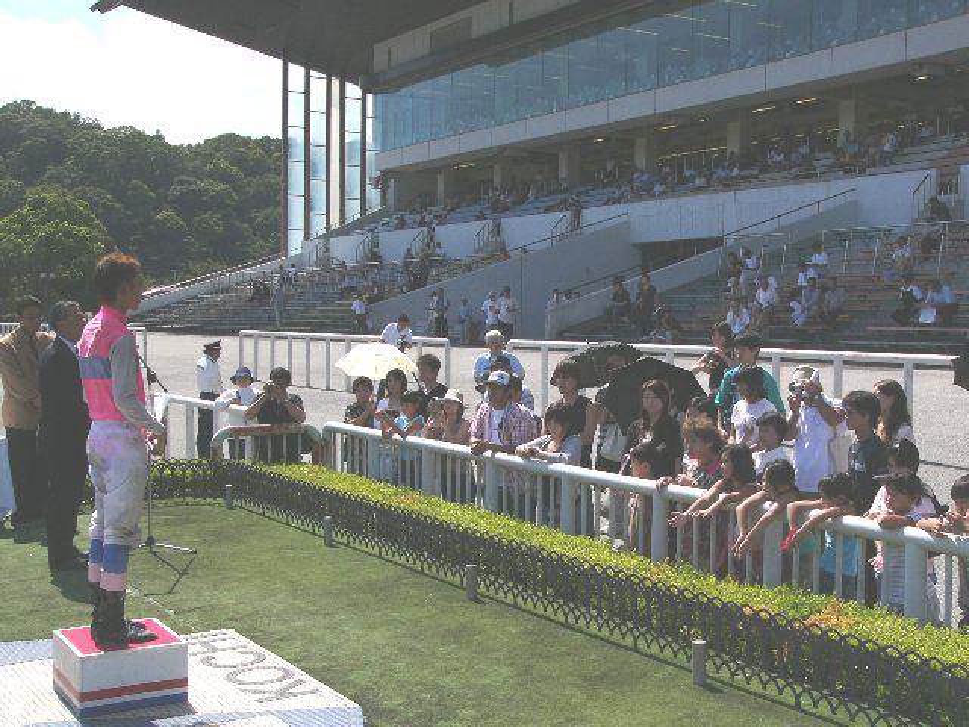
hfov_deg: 41.2
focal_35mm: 46
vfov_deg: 31.5
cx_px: 484
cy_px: 364
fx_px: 1288
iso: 50
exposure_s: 1/1300
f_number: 7.3
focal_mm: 7.7
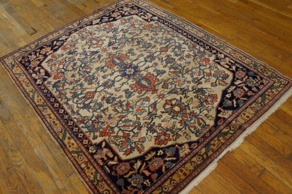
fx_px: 243
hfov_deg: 62.0
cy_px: 97
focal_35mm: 30
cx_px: 146
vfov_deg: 43.5
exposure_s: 1/60
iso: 640
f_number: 4
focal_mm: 20
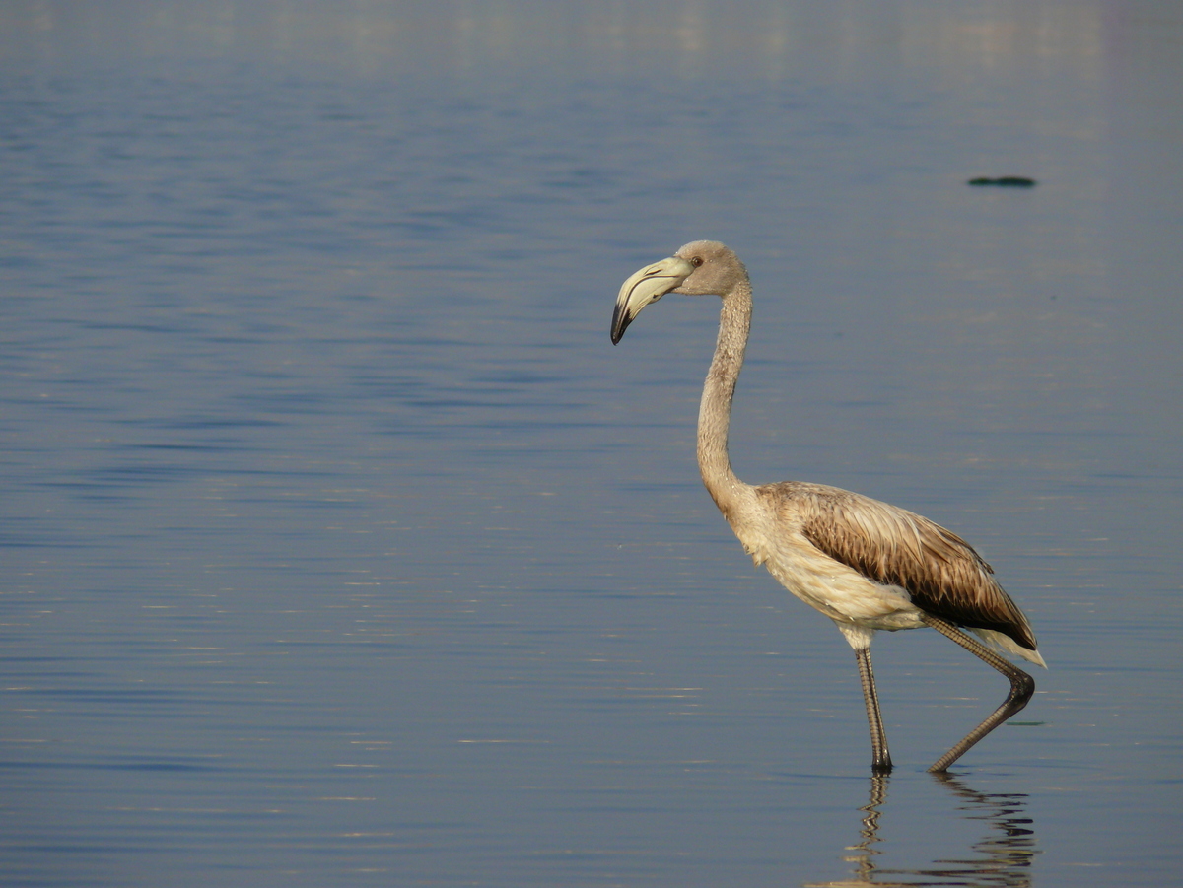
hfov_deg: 4.7
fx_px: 14359
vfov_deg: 3.5
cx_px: 592
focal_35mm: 420
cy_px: 444
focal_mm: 88.8
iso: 100
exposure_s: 1/800
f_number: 5.6
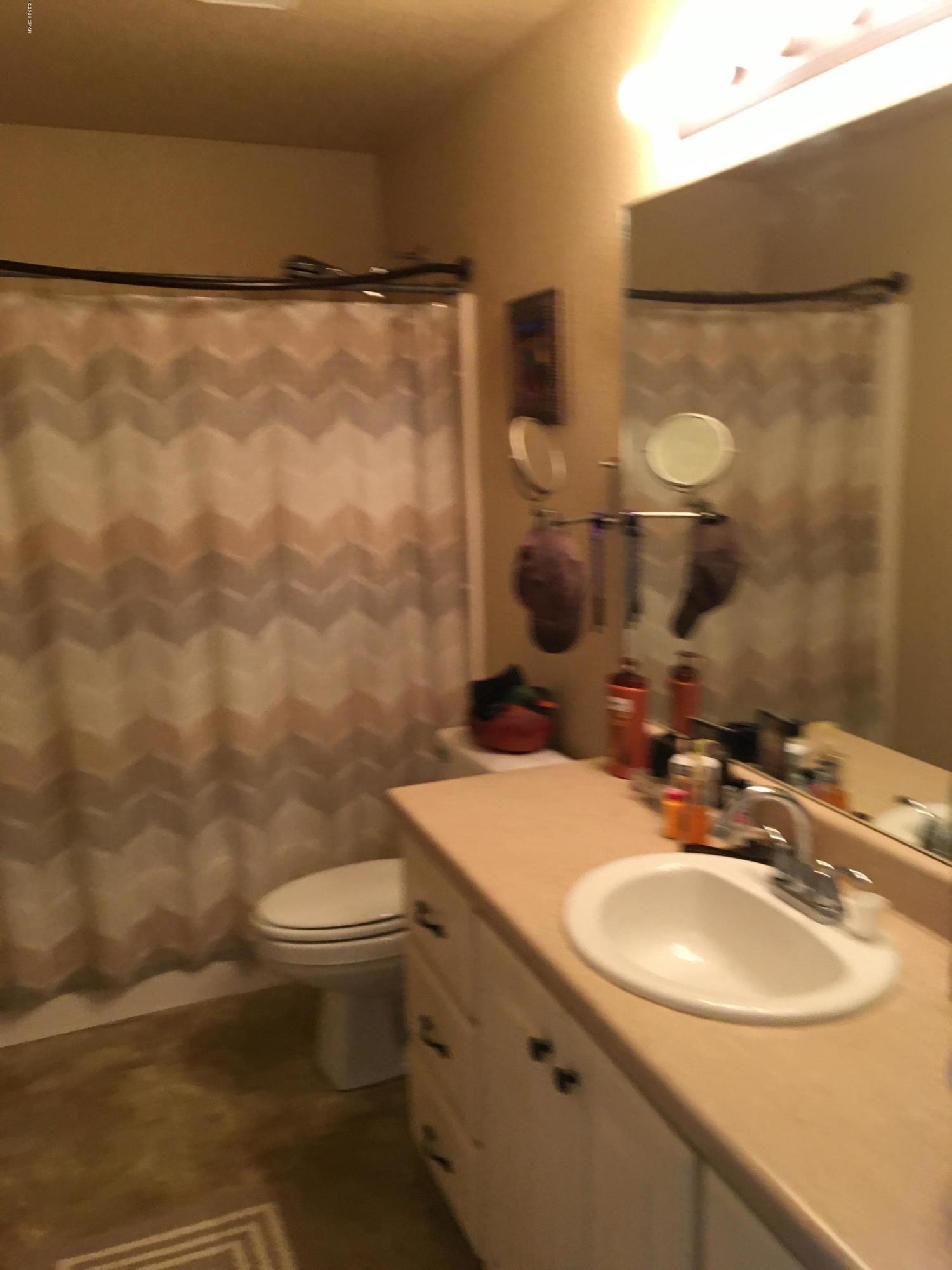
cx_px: 476
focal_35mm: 29
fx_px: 1063
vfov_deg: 61.7
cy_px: 635
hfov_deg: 48.2
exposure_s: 1/15
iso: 64
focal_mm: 4.15
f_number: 2.2
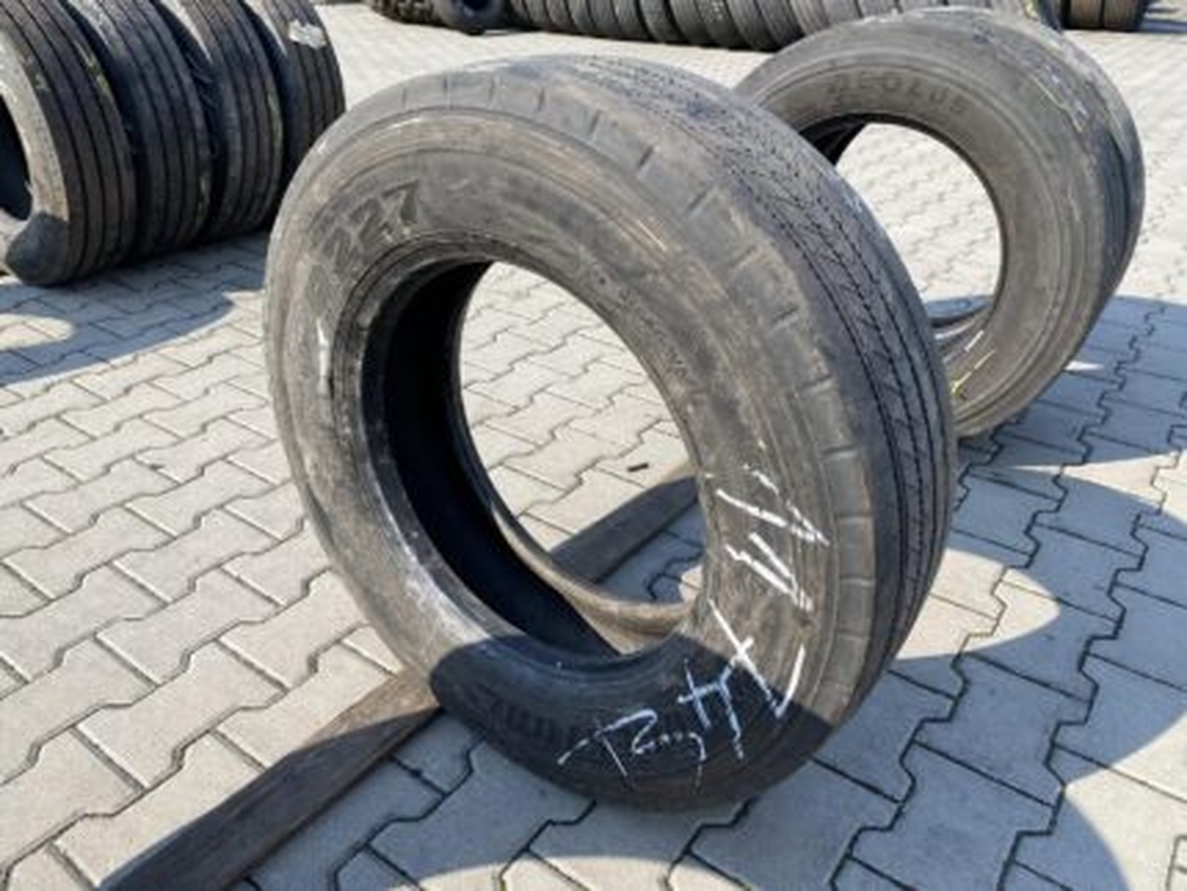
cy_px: 446
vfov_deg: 53.1
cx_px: 594
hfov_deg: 67.3
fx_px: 892
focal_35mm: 26
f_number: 1.8
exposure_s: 1/1157
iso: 32
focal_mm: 4.25
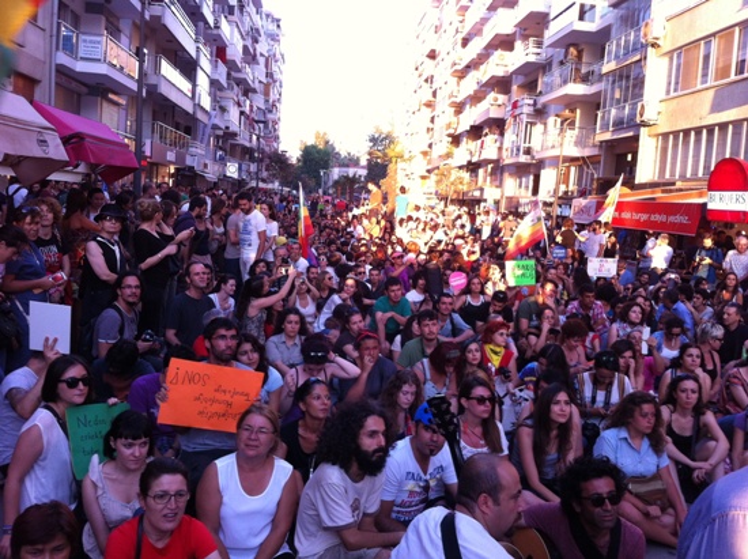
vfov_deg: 40.6
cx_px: 374
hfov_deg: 52.7
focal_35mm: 35
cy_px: 280
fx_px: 755
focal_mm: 3.85
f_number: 2.8
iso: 100
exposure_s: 1/60
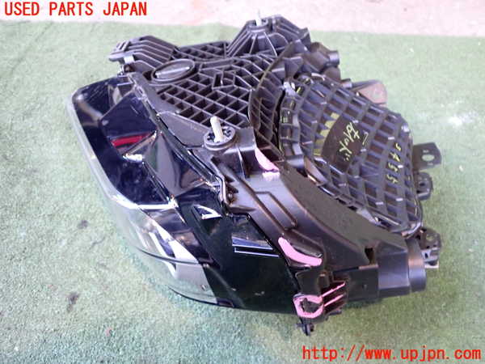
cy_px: 182
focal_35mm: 30
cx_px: 242
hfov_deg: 60.0
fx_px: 420
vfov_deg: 46.8
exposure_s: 1/30
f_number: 2.3
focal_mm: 5.4
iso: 400
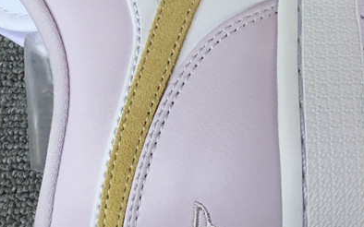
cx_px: 200
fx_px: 744
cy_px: 6
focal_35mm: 75
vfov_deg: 17.0
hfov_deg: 27.5
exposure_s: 1/323
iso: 25
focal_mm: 3.3
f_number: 2.4
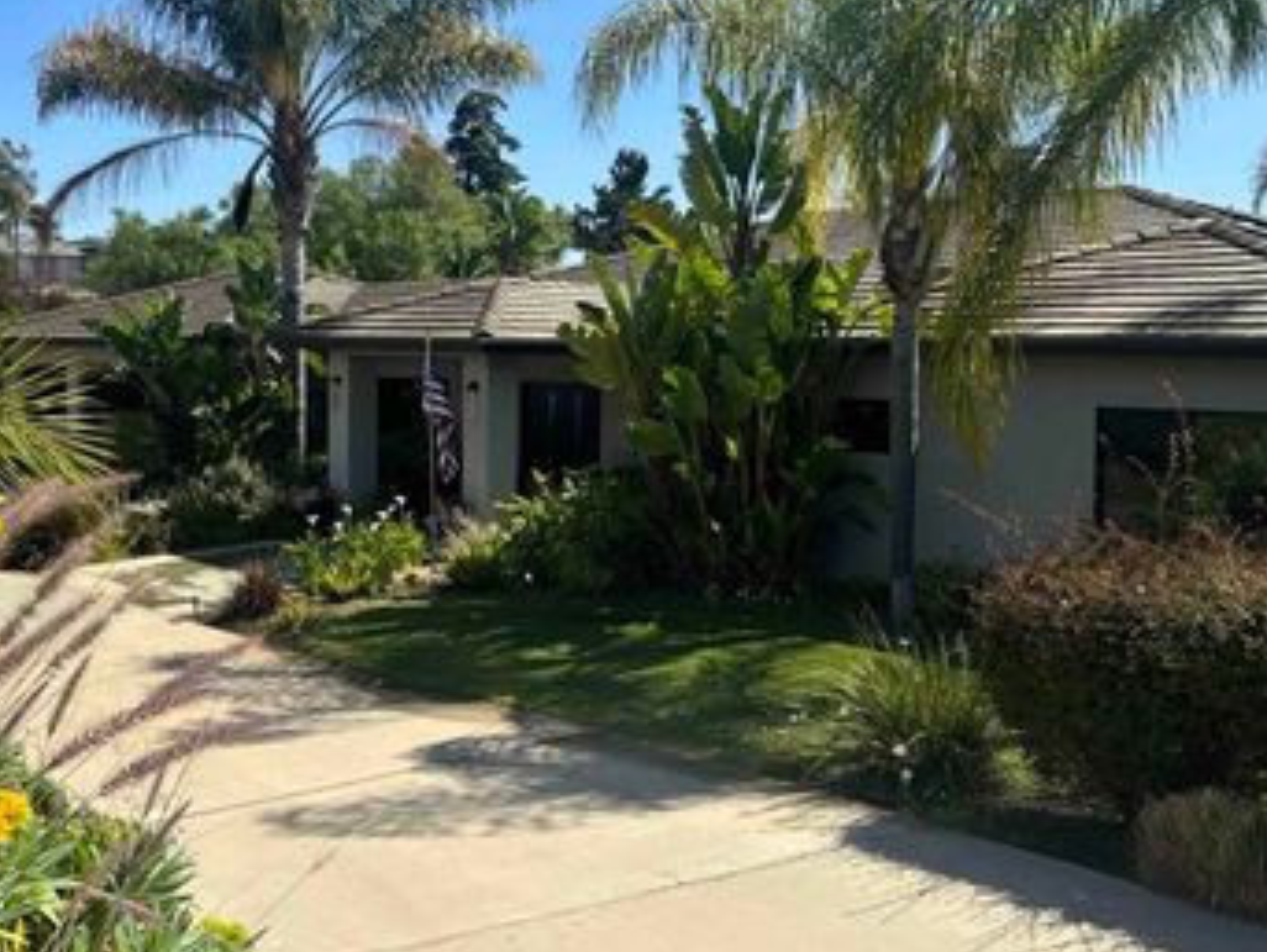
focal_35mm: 38
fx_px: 1392
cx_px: 596
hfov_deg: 48.9
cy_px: 409
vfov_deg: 37.7
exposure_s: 1/2288
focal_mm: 5.96
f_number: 1.6
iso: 50
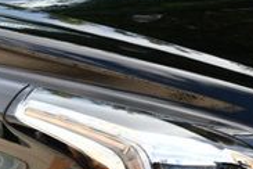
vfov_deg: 3.6
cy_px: 219
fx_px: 2649
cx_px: 205
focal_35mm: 377
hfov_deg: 5.5
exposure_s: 1/250
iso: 200
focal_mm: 72
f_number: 7.1
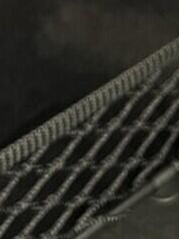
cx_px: 65
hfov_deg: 9.6
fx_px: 1071
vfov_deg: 11.8
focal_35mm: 155
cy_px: -192
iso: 640
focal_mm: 5.7
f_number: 1.5
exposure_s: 1/40
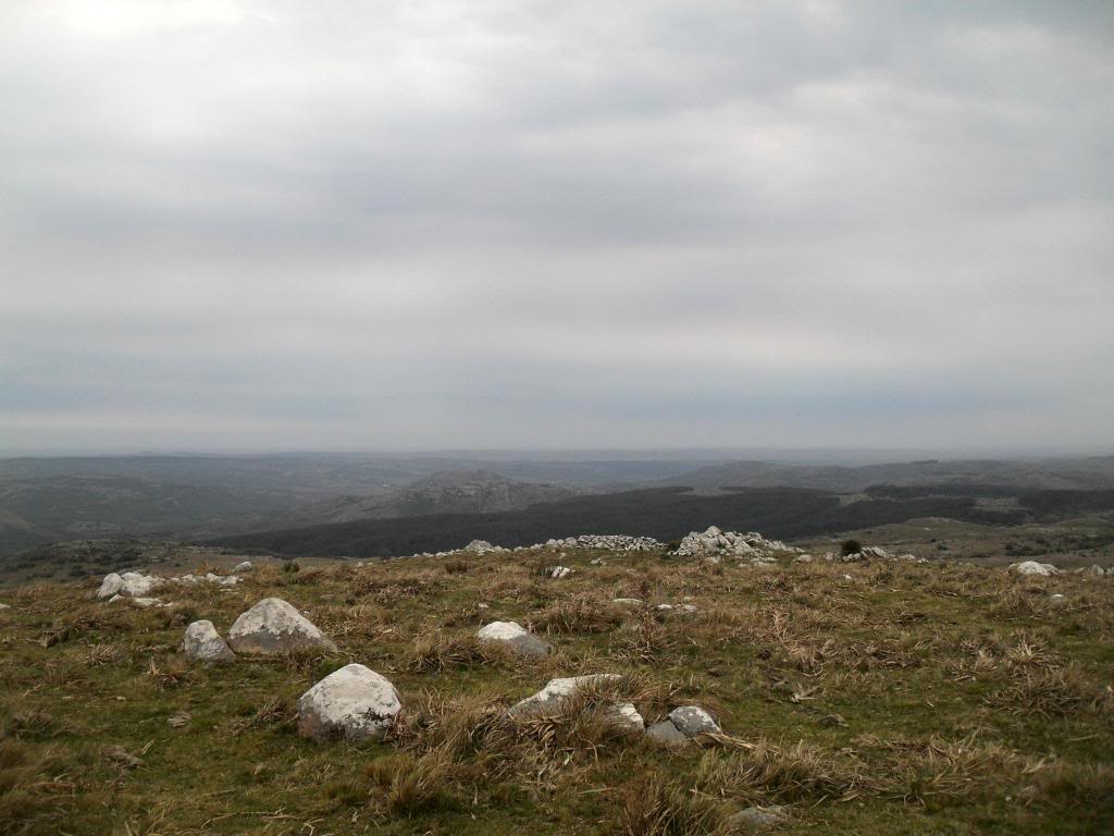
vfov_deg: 40.7
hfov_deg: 52.6
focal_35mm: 35
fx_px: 1126
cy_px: 418
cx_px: 557
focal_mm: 6.2
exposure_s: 1/90
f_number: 8.9
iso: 100
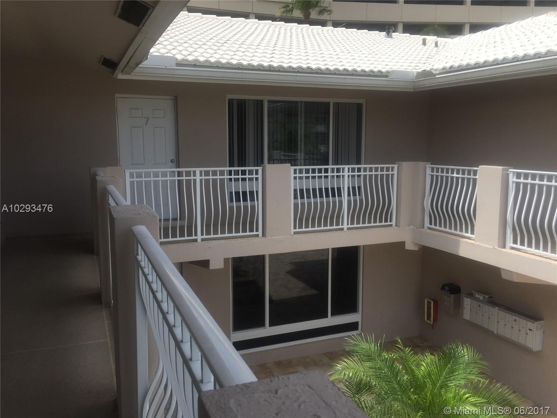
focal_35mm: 29
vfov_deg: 48.2
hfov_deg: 61.7
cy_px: 209
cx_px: 278
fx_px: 467
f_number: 2.2
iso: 32
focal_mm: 4.15
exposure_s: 1/1721
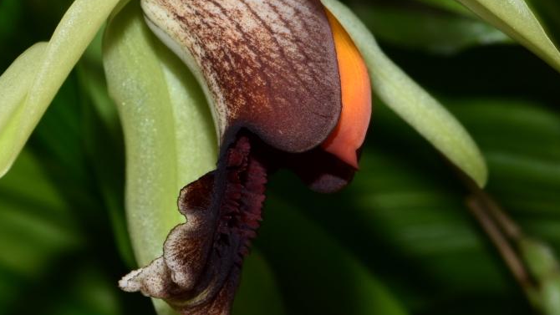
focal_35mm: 168
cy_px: 104
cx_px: 234
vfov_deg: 7.2
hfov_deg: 12.8
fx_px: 2495
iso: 400
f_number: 22
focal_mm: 105
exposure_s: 1/60
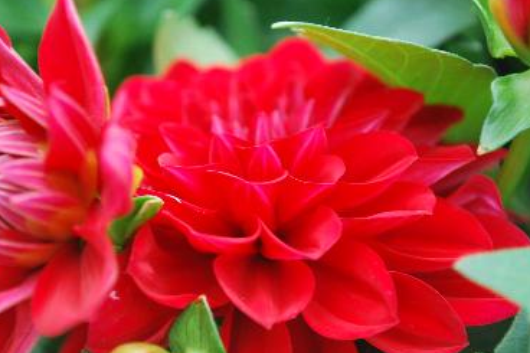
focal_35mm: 85
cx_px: 274
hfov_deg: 23.9
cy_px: 183
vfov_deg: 16.1
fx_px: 1251
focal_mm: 52
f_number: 5.6
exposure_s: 1/50
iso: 400
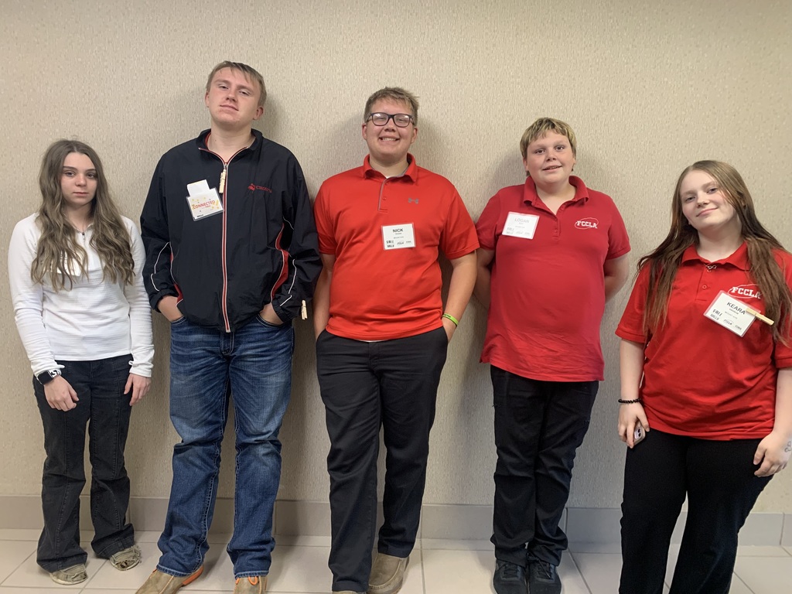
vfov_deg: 53.1
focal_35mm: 26
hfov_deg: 67.3
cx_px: 396
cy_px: 297
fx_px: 595
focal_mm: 4.25
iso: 160
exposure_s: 1/60
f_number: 1.8
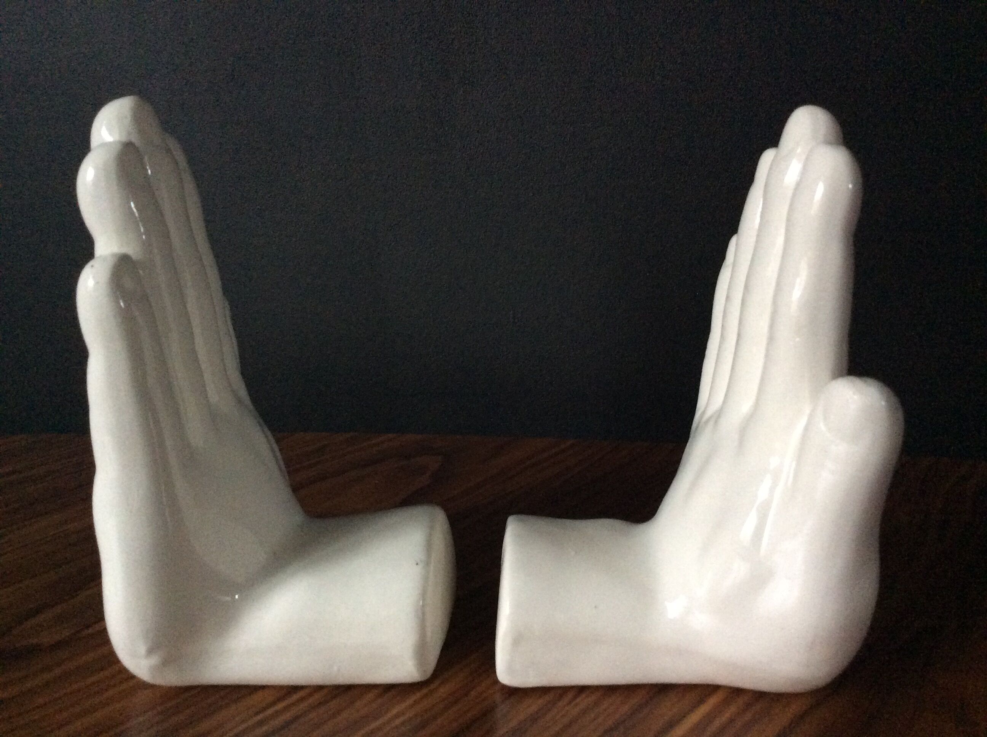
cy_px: 368
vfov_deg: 44.1
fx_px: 911
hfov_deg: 56.9
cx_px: 494
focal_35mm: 32
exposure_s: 1/17
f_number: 2.4
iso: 320
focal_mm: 3.3
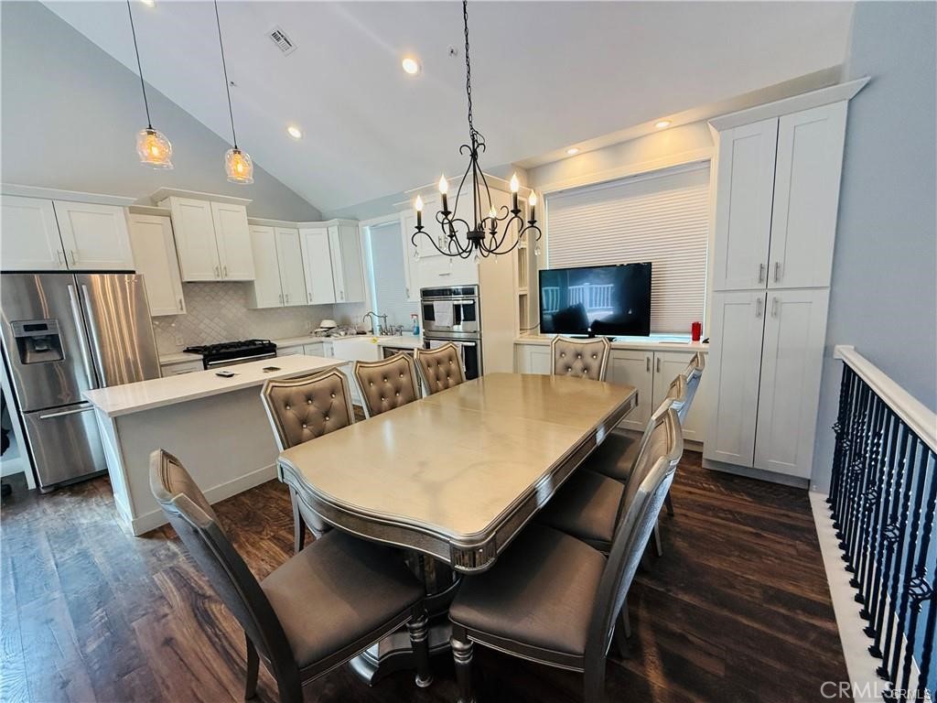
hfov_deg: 102.1
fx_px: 379
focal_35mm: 14
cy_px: 352
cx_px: 468
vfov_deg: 85.7
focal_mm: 2.22
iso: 200
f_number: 2.2
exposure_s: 1/120
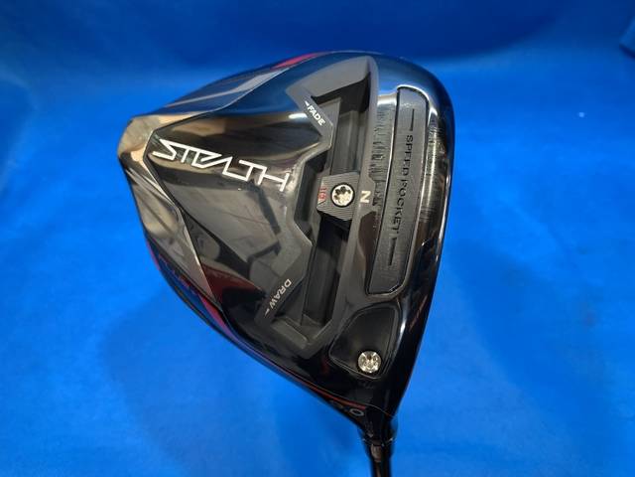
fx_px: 477
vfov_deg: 53.1
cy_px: 238
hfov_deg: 67.3
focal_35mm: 26
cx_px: 318
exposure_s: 1/60
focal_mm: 4.25
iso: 160
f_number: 1.8
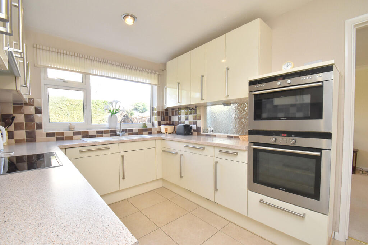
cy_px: 122
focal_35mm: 15
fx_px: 153
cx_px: 184
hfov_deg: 100.4
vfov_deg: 77.3
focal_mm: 10
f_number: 9
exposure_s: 1/60
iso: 900
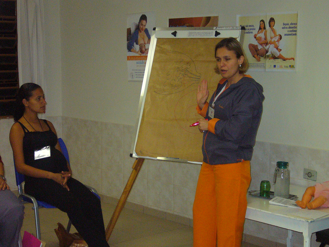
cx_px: 164
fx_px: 703
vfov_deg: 19.9
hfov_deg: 26.3
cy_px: 124
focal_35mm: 74
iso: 400
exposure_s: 1/60
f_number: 4.2
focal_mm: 12.3
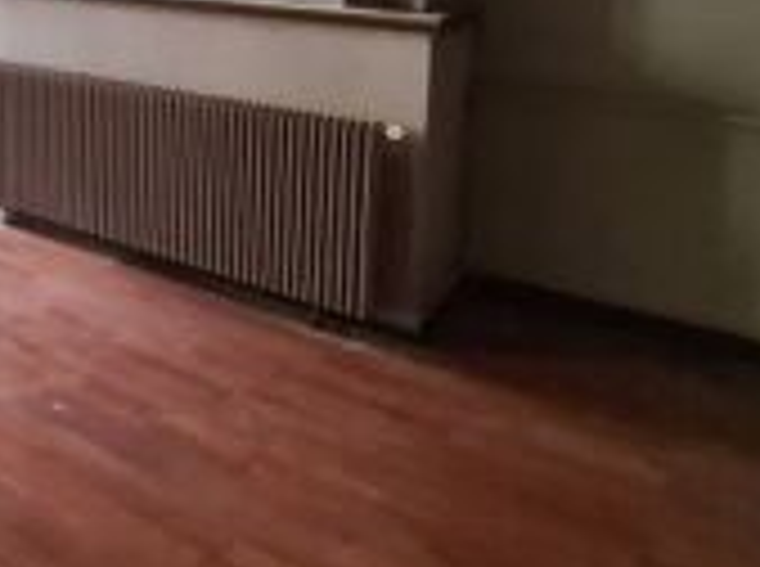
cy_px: -40
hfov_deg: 37.4
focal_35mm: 37
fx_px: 811
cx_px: -162
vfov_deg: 34.0
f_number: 2.2
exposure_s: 1/25
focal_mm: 2.2
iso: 800
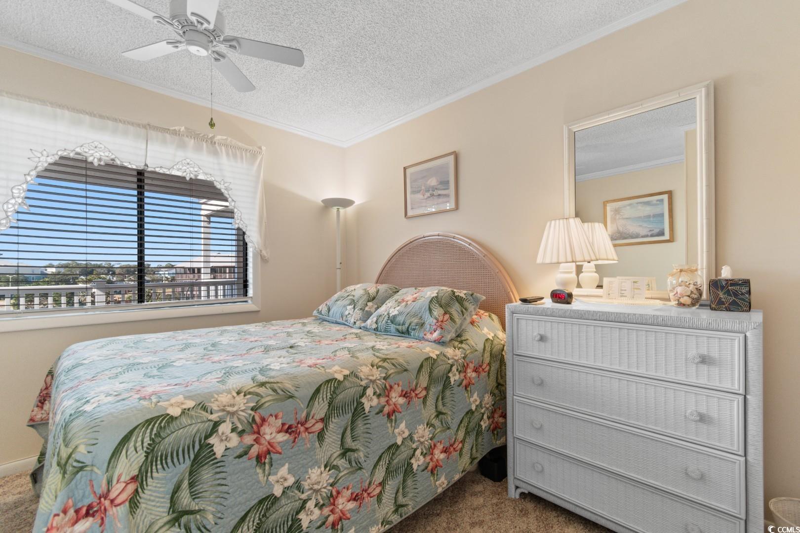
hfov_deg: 100.4
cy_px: 266
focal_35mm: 15
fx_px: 333
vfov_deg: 77.3
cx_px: 400
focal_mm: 10
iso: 100
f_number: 4.5
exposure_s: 1/5
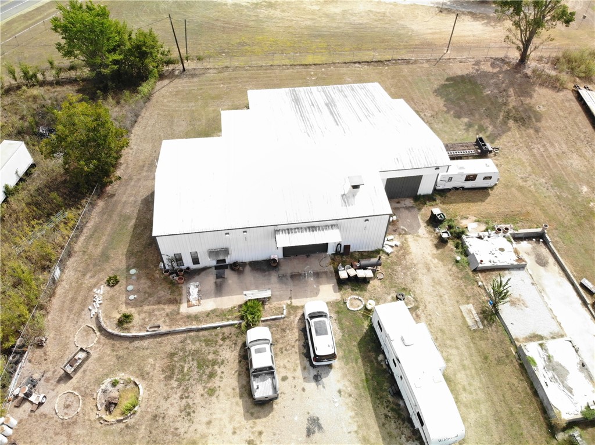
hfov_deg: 71.6
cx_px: 298
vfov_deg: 56.8
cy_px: 222
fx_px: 412
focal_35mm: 24
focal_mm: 4.5
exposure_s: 1/320
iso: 400
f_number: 2.8
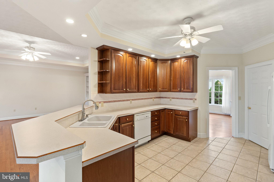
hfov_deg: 93.3
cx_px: 137
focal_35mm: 17
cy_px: 91
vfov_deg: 70.4
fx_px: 129
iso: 640
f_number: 8
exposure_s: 1/4
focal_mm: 11.5
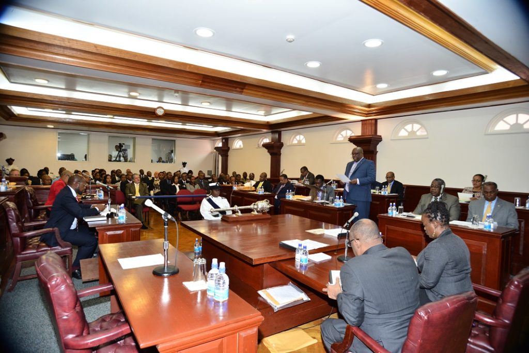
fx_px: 294
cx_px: 264
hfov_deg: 84.0
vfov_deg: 61.9
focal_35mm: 20
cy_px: 176
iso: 1600
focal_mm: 20
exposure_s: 1/60
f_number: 8
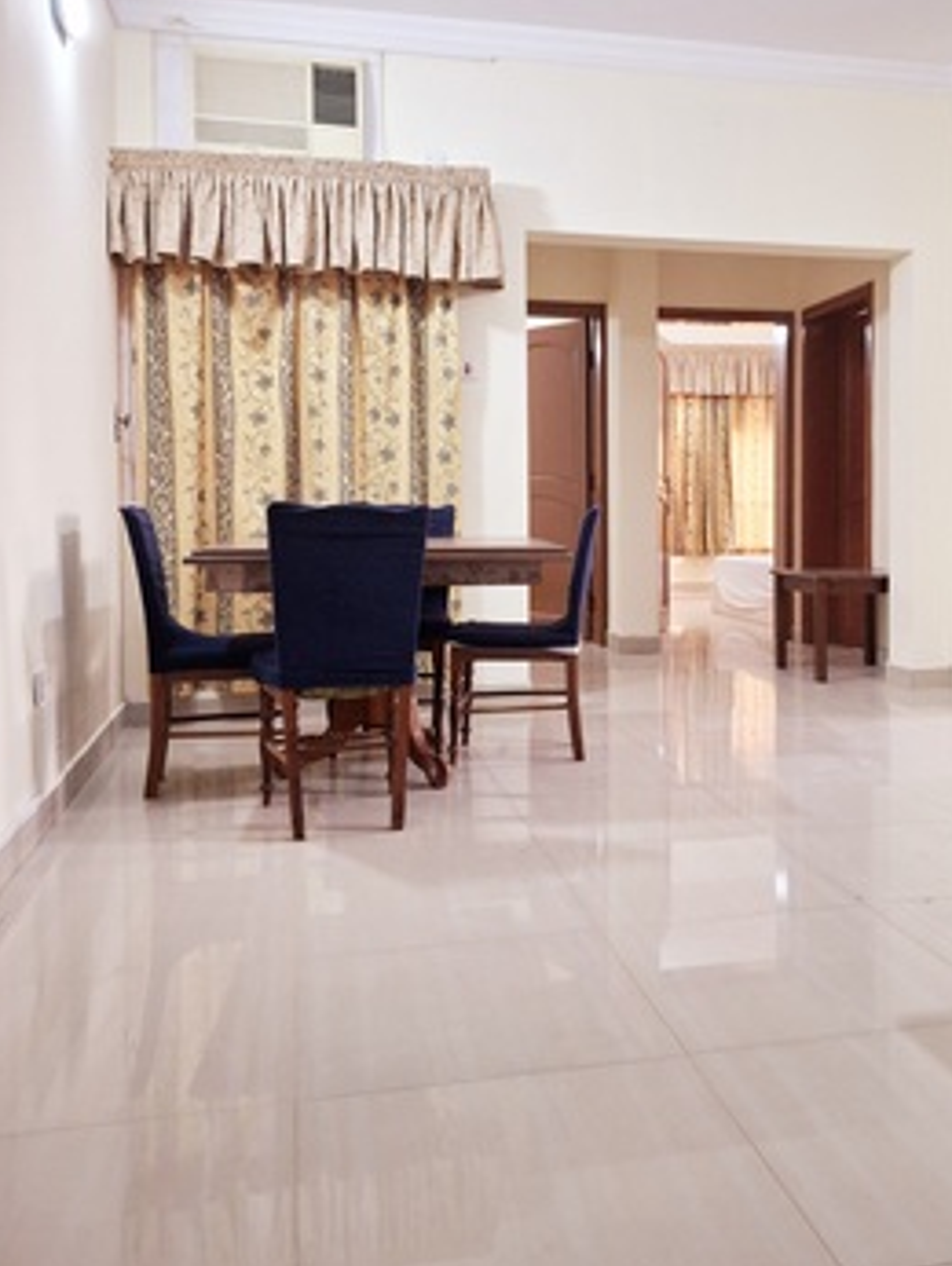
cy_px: 543
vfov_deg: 55.1
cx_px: 621
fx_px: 1209
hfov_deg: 42.5
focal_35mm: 33
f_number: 1.8
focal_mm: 4.69
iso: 160
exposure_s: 1/50
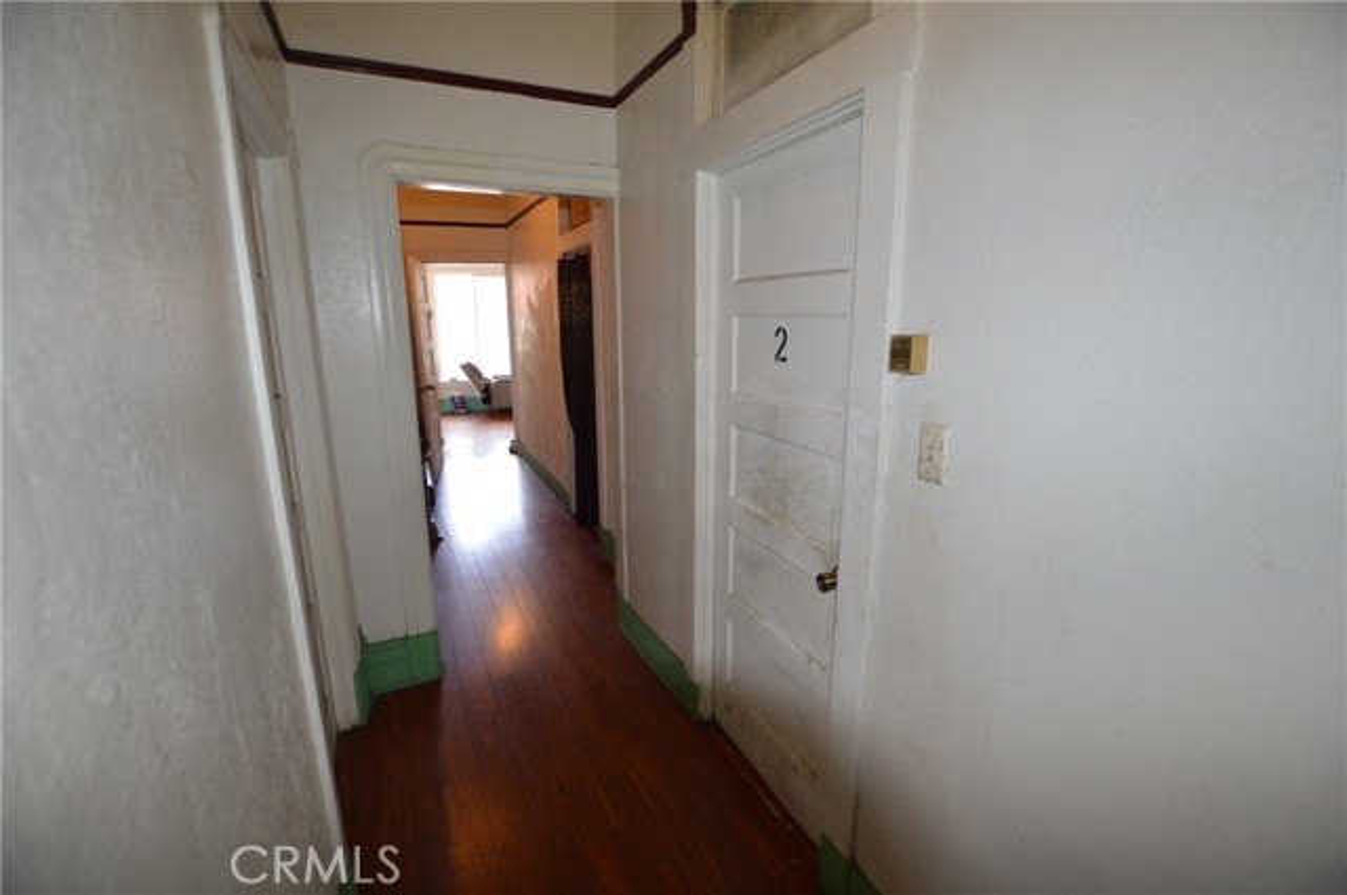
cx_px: 674
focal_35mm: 15
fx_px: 561
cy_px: 448
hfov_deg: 100.5
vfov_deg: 77.2
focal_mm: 10
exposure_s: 1/60
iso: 450
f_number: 3.5
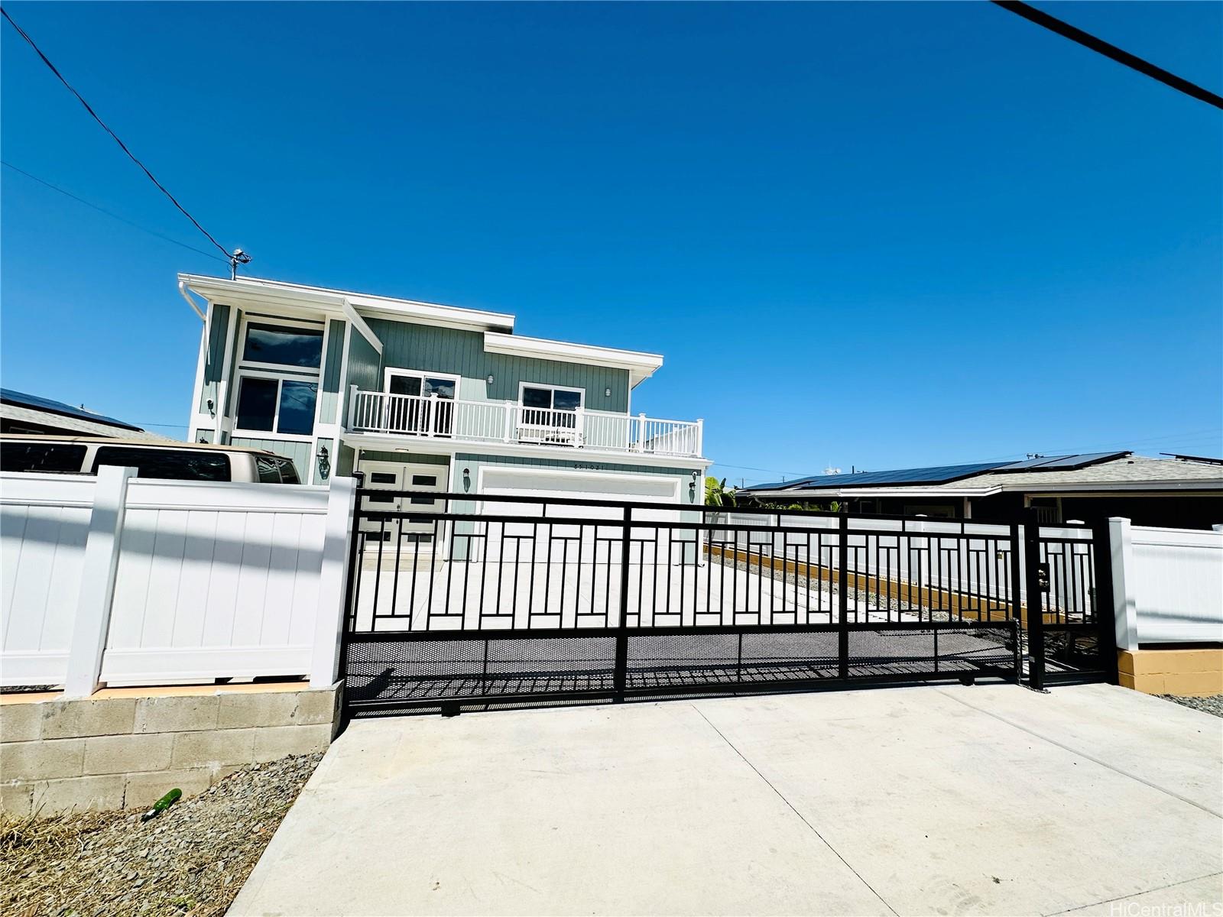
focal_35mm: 14
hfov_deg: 102.1
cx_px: 612
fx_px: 495
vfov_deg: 85.7
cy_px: 458
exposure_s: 1/4831
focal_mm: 2.22
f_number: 2.2
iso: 50
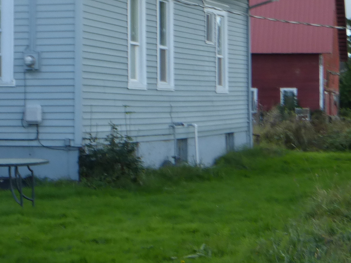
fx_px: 1551
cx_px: 6
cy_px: -54
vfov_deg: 9.6
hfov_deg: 12.8
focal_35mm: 153
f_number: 4.2
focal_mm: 8.5
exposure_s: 1/250
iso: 100
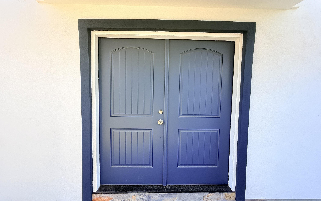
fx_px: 131
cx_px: 159
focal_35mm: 15
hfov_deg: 101.5
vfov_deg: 74.8
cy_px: 104
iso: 64
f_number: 2.2
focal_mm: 2.22
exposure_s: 1/233
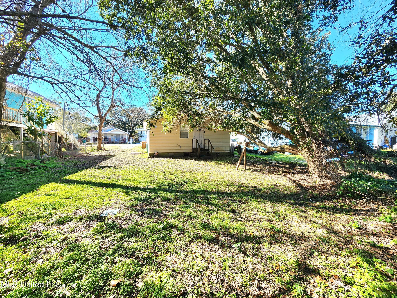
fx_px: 149
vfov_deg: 89.9
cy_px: 149
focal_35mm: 13
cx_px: 198
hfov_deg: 106.2
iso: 50
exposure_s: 1/500
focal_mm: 2.2
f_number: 2.2
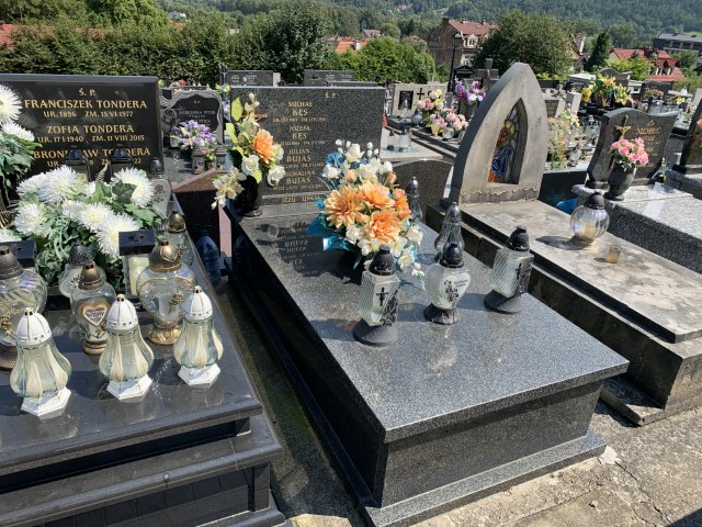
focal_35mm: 26
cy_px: 264
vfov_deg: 53.1
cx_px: 351
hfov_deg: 67.3
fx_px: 527
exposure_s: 1/1427
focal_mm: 4.25
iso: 25
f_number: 1.8
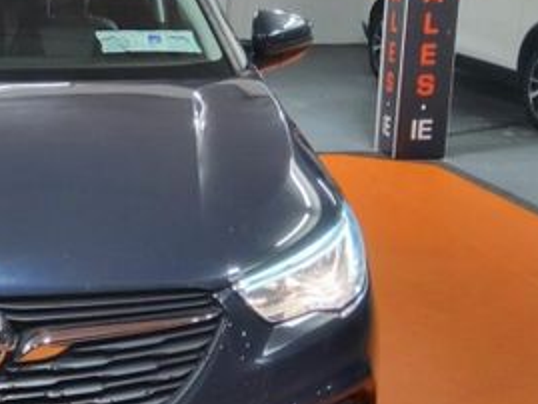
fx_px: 902
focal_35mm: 58
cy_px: 196
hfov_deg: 30.3
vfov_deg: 25.2
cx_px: -28
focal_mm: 3.08
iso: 400
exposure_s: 1/50
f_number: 2
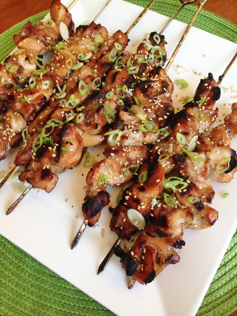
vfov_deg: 55.4
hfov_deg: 42.9
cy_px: 158
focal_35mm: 33
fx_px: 301
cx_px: 118
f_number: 2.4
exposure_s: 1/20
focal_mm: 4.12
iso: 320
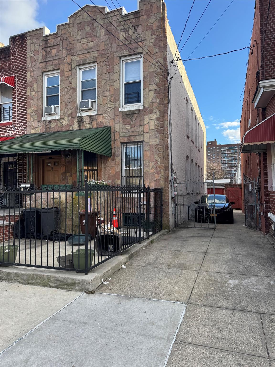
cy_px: 184
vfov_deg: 71.6
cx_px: 138
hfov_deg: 56.8
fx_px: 254
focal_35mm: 24
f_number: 1.78
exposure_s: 1/900
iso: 80
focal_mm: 6.76
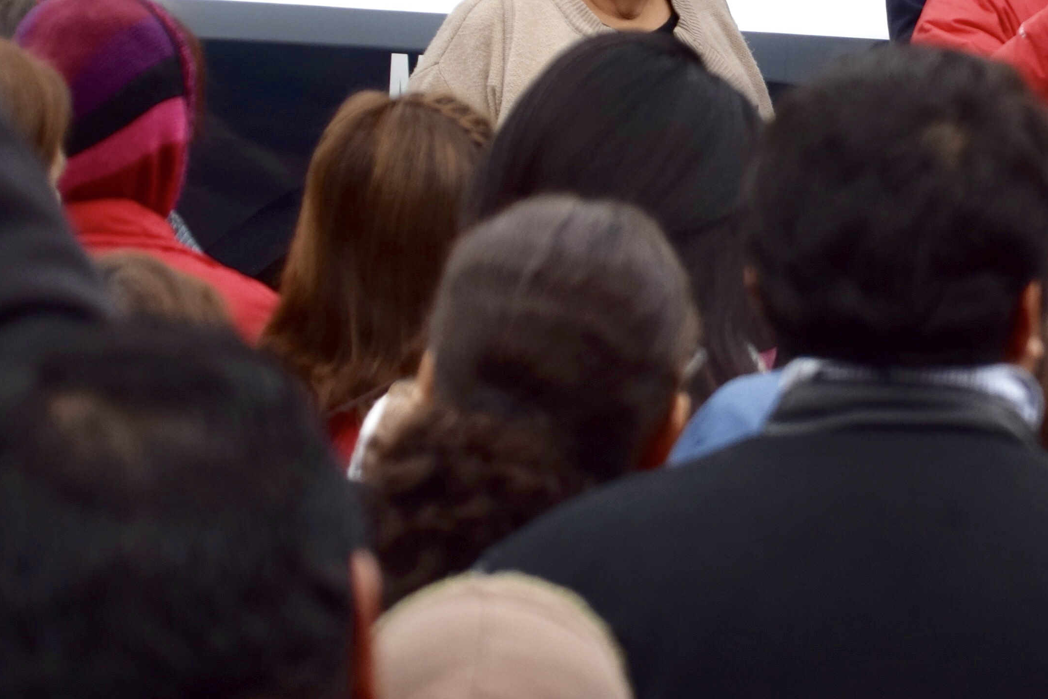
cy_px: -12
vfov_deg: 4.2
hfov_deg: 6.3
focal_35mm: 327
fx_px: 9518
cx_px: 1048
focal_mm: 78
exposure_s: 1/800
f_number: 5
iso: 250
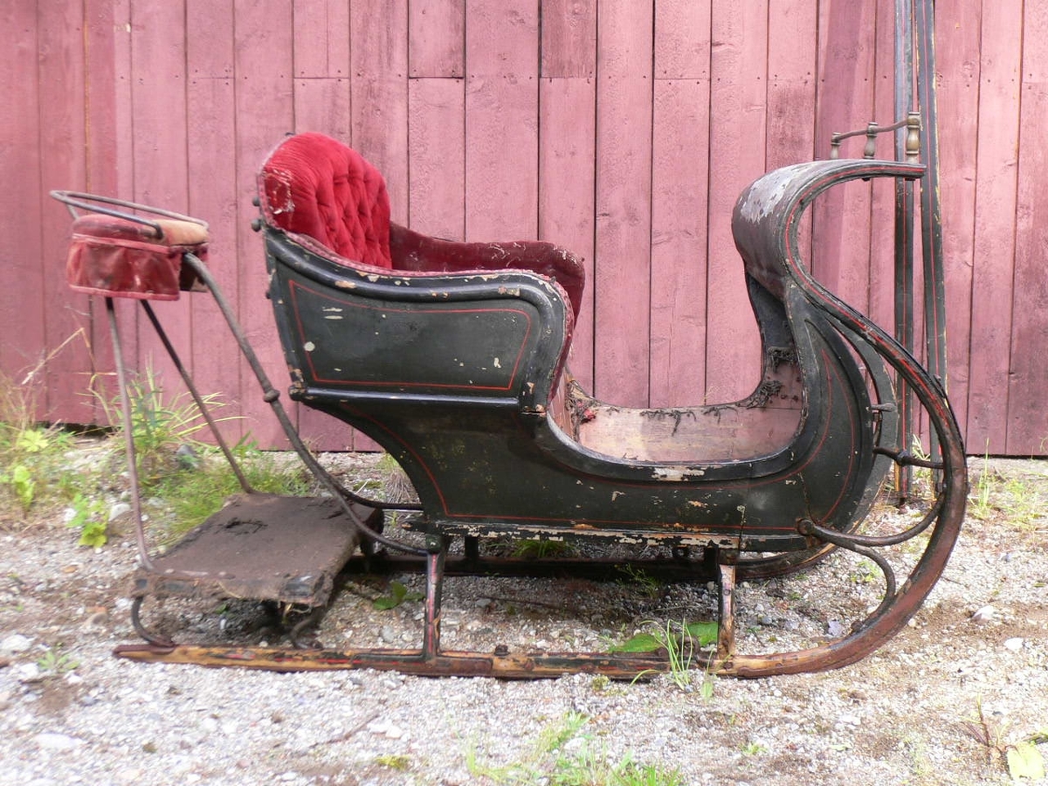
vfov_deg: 28.6
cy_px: 393
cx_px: 524
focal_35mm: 51
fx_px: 1544
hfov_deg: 37.5
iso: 100
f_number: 3.4
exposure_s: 1/80
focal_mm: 8.5
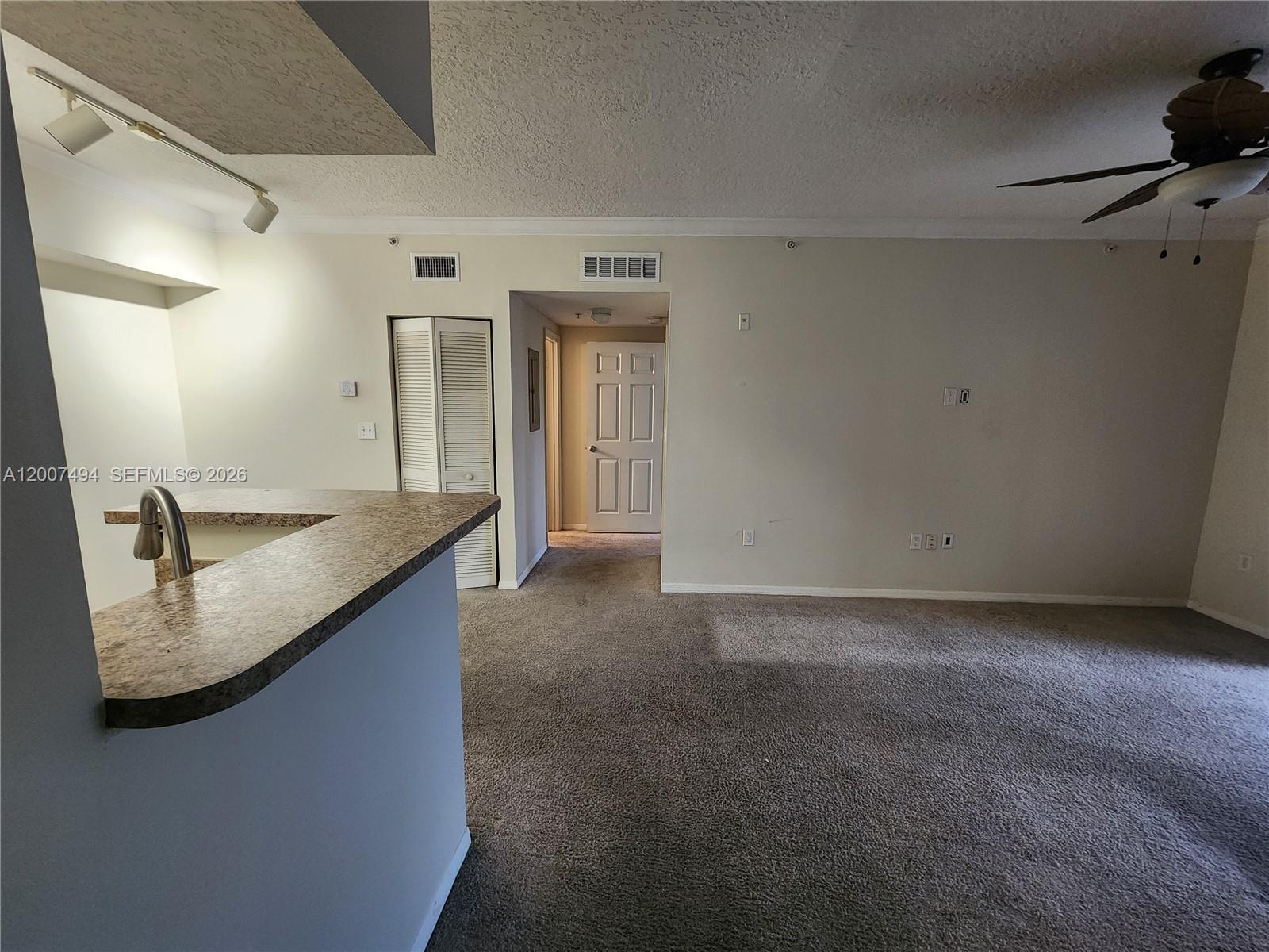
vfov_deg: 89.9
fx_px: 477
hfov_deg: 106.2
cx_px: 634
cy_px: 476
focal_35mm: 13
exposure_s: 1/40
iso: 320
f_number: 2.2
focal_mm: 2.2
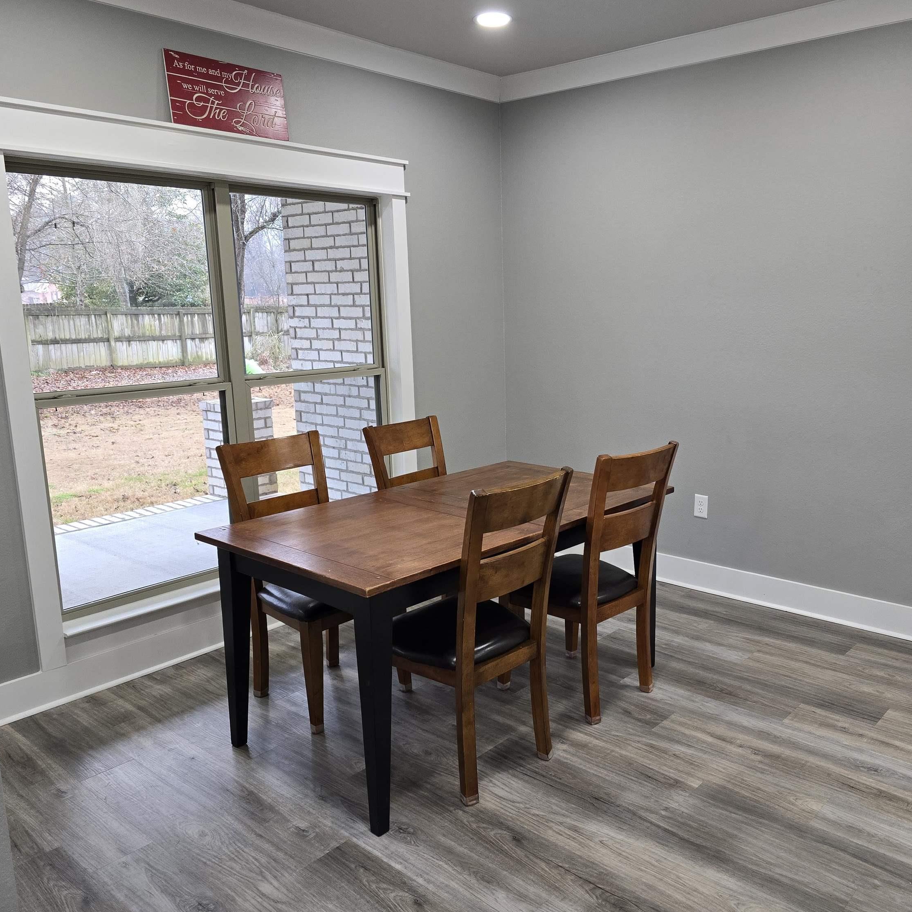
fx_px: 835
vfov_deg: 57.3
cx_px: 520
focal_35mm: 28
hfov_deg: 57.1
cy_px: 450
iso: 250
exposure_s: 1/120
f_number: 1.7
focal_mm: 6.3
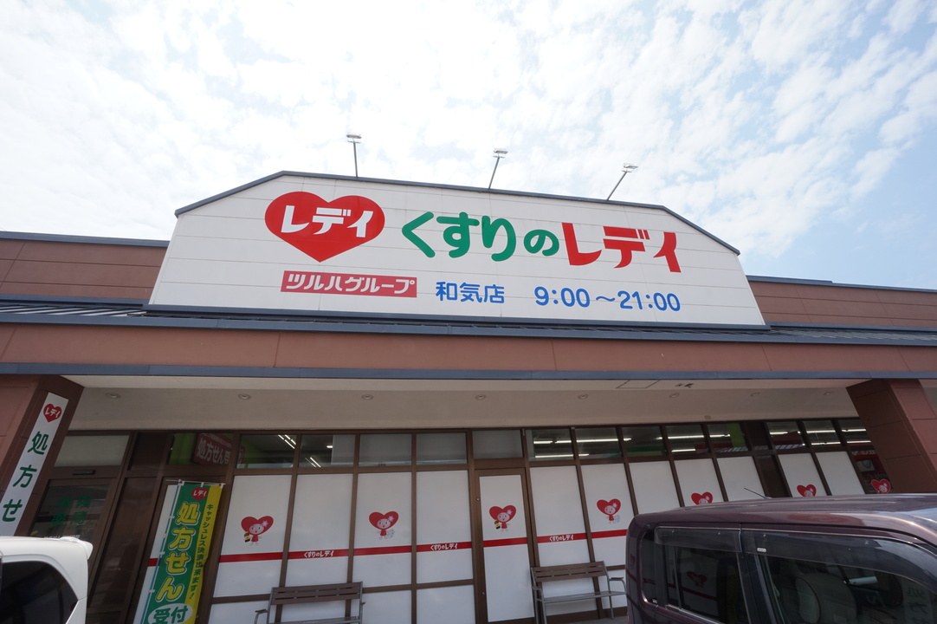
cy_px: 312
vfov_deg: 77.3
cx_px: 468
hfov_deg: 100.4
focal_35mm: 15
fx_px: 390
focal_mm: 10
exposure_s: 1/60
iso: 125
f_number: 18
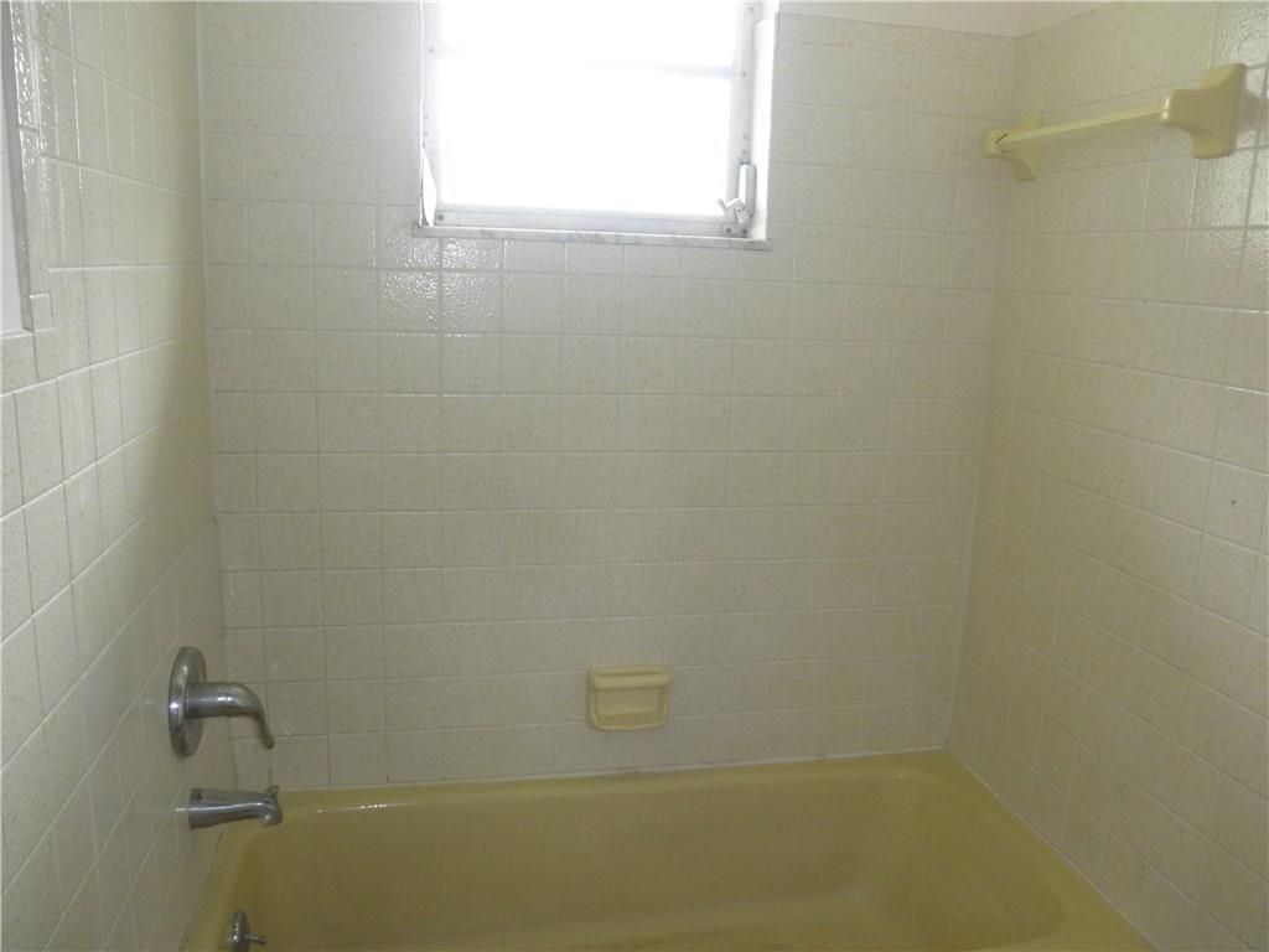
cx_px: 634
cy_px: 476
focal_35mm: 28
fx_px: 1026
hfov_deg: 63.4
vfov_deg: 49.7
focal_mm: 5
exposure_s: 1/30
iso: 200
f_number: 3
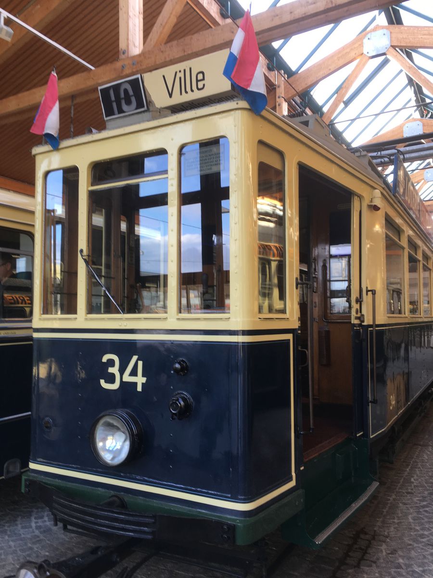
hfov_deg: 48.2
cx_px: 216
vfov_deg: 61.7
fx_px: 484
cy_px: 289
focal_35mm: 29
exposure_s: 1/50
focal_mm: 4.15
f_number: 2.2
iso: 25
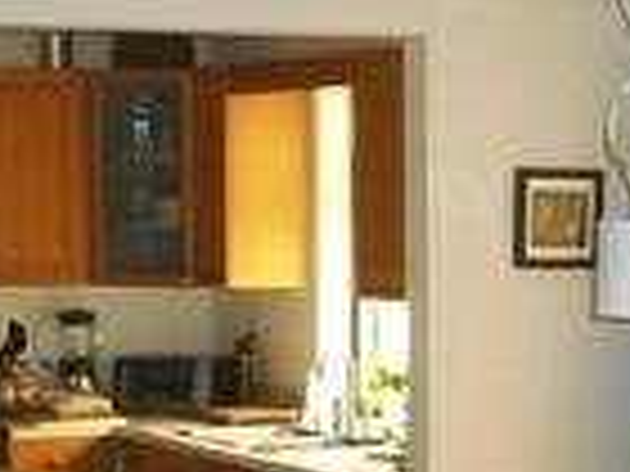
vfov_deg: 11.0
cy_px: 494
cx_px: 486
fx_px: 2421
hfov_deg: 14.8
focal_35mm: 133
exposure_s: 1/30
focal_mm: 5.2
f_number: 3.3
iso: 250
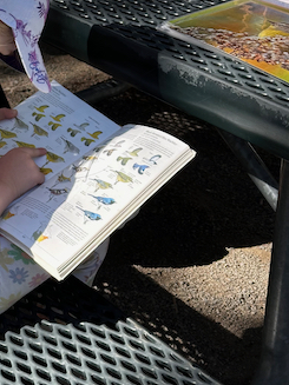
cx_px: 39
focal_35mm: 94
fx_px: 1047
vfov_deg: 20.9
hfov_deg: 15.6
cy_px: 173
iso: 64
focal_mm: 6.86
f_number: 1.78
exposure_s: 1/1133
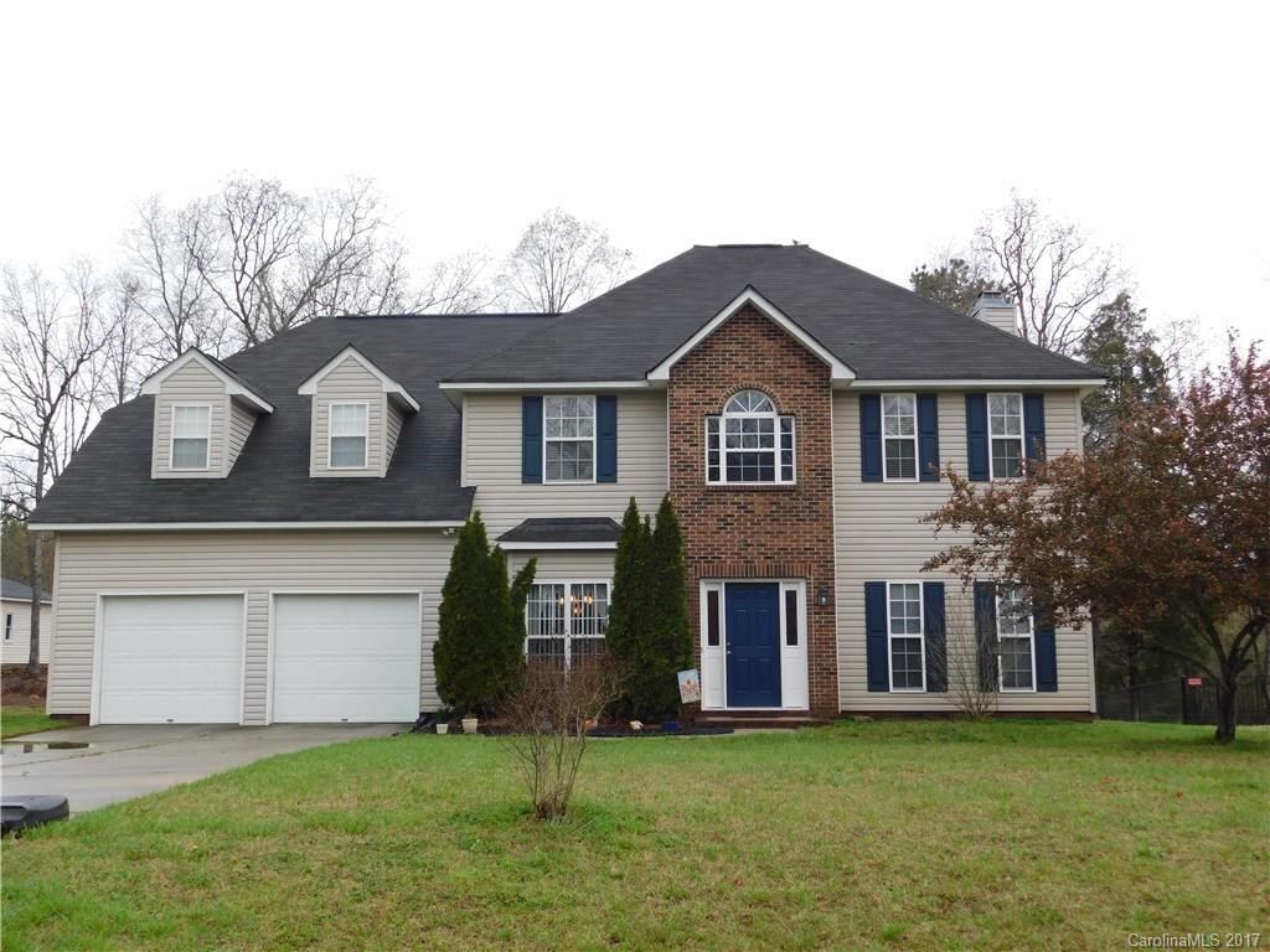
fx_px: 1321
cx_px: 635
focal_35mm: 36
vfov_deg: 39.7
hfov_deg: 51.4
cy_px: 476
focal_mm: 6.3
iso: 125
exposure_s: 1/320
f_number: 3.5
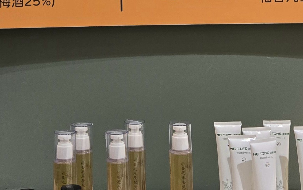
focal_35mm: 89
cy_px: -85
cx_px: 120
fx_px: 735
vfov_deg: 13.9
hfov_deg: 23.3
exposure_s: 1/120
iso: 160
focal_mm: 5.4
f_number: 1.8
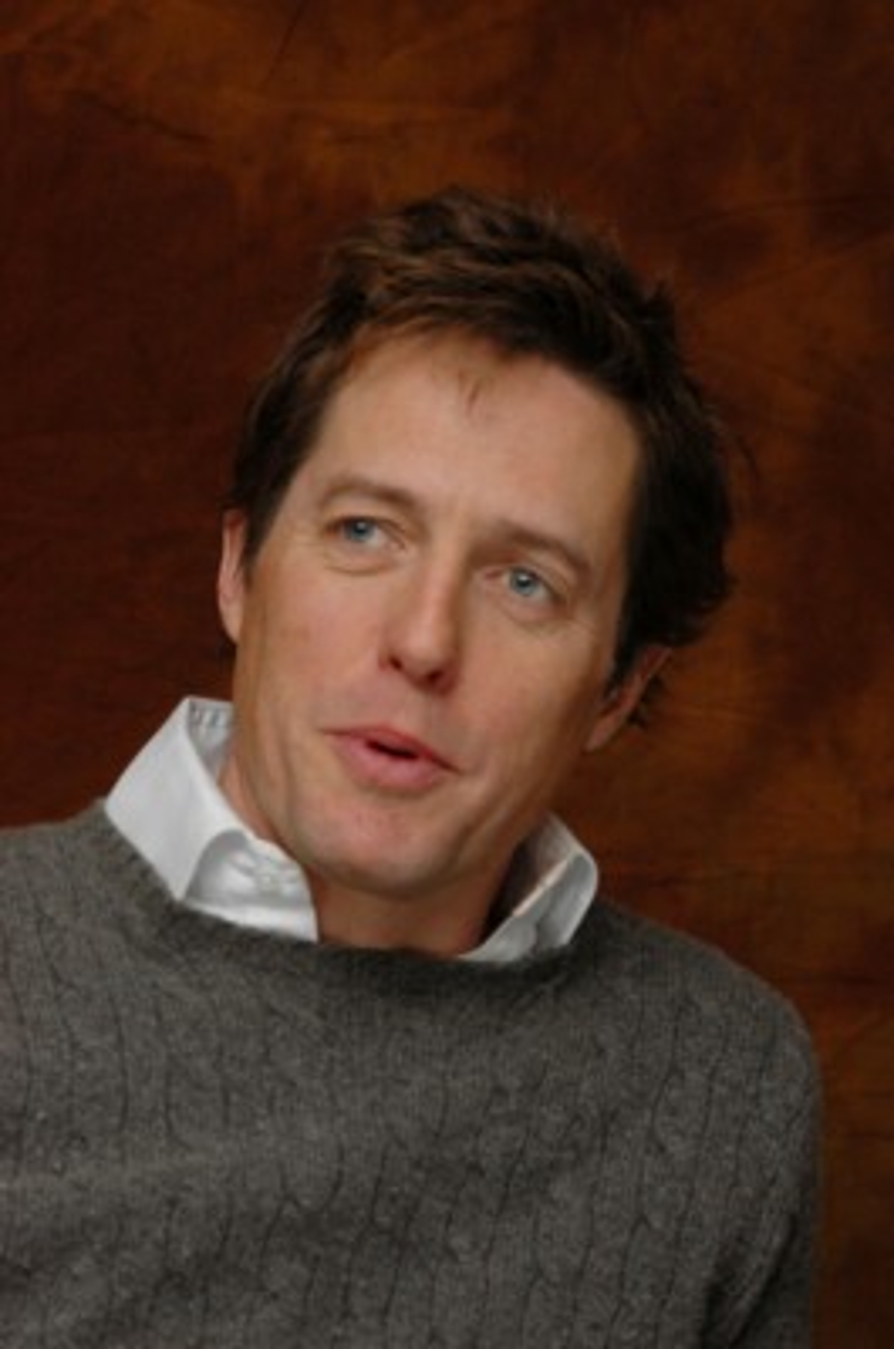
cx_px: 447
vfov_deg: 12.3
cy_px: 674
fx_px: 6285
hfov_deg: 8.1
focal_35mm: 168
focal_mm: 112
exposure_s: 1/1250
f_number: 10
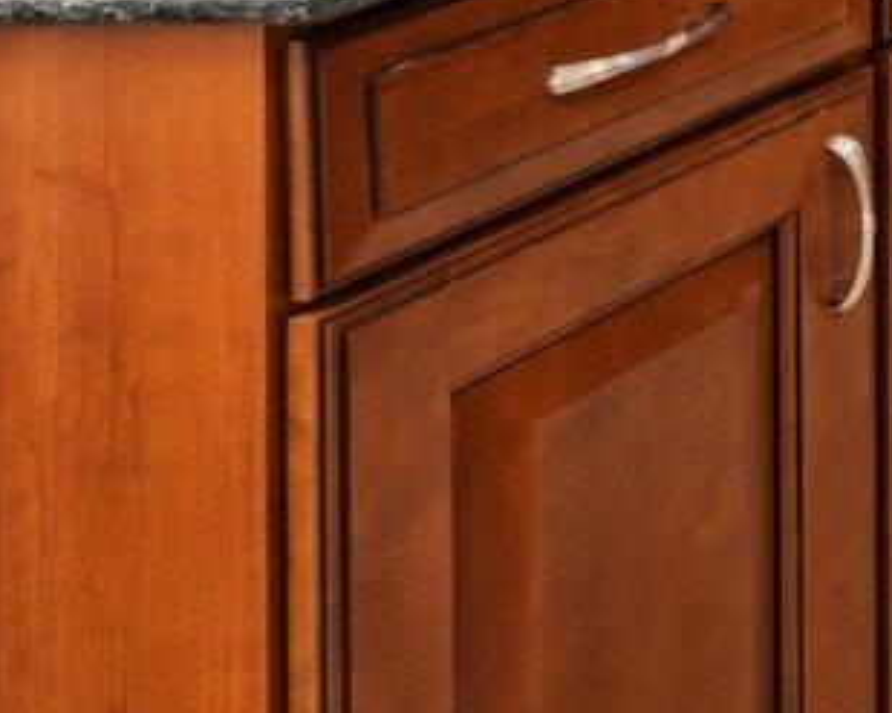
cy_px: -752
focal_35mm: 87
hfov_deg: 11.0
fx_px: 2296
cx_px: 2783
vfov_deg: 14.4
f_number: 8
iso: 3200
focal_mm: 14
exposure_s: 1/40
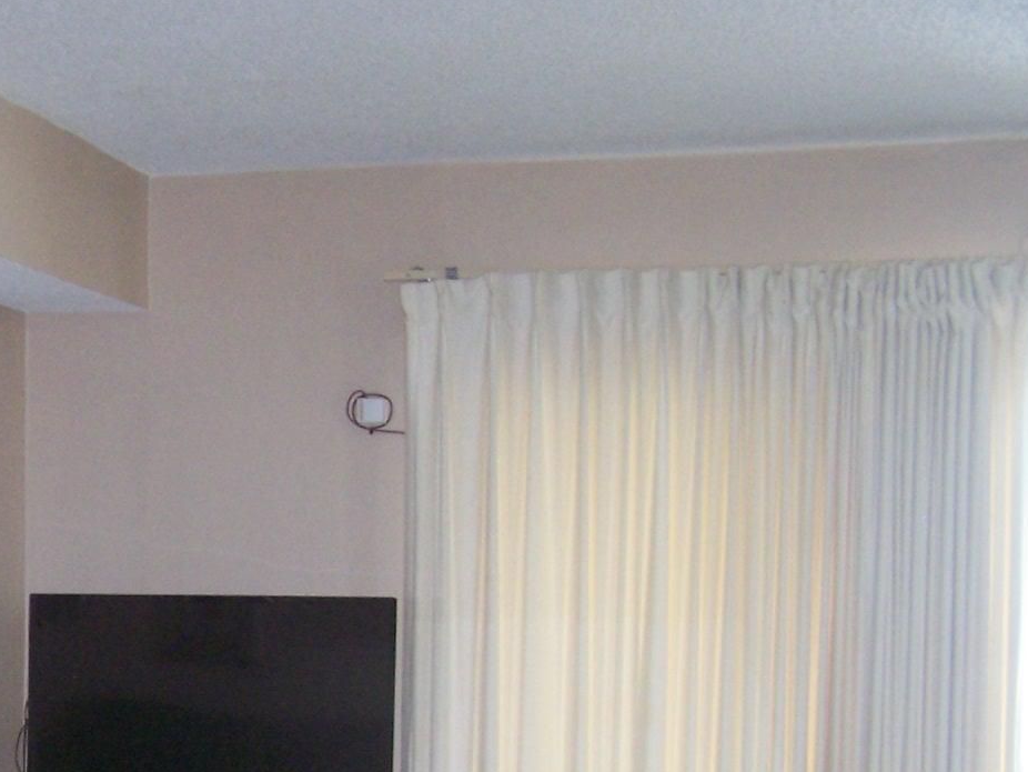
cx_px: -78
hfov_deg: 22.1
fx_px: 2495
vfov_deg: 17.1
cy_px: 793
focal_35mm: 84
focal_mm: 6.3
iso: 140
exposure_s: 1/60
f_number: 2.8
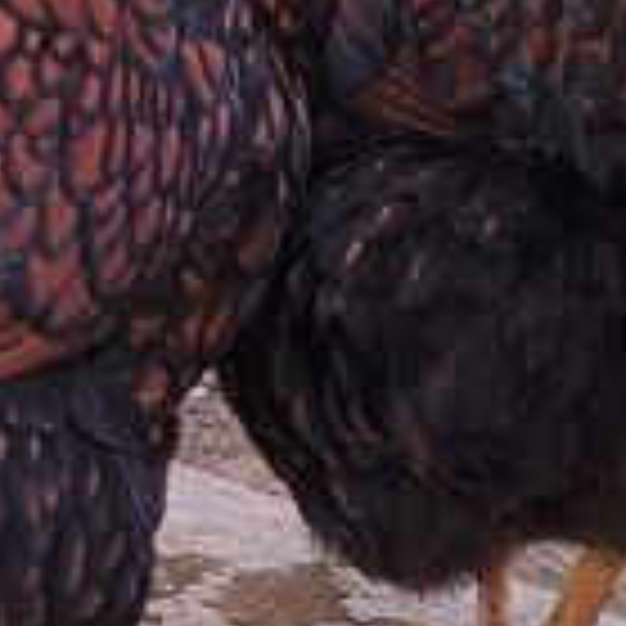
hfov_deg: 9.9
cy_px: 207
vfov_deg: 10.0
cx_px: 23
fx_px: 3580
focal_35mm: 175
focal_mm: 5.52
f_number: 1.9
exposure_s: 1/100
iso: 584
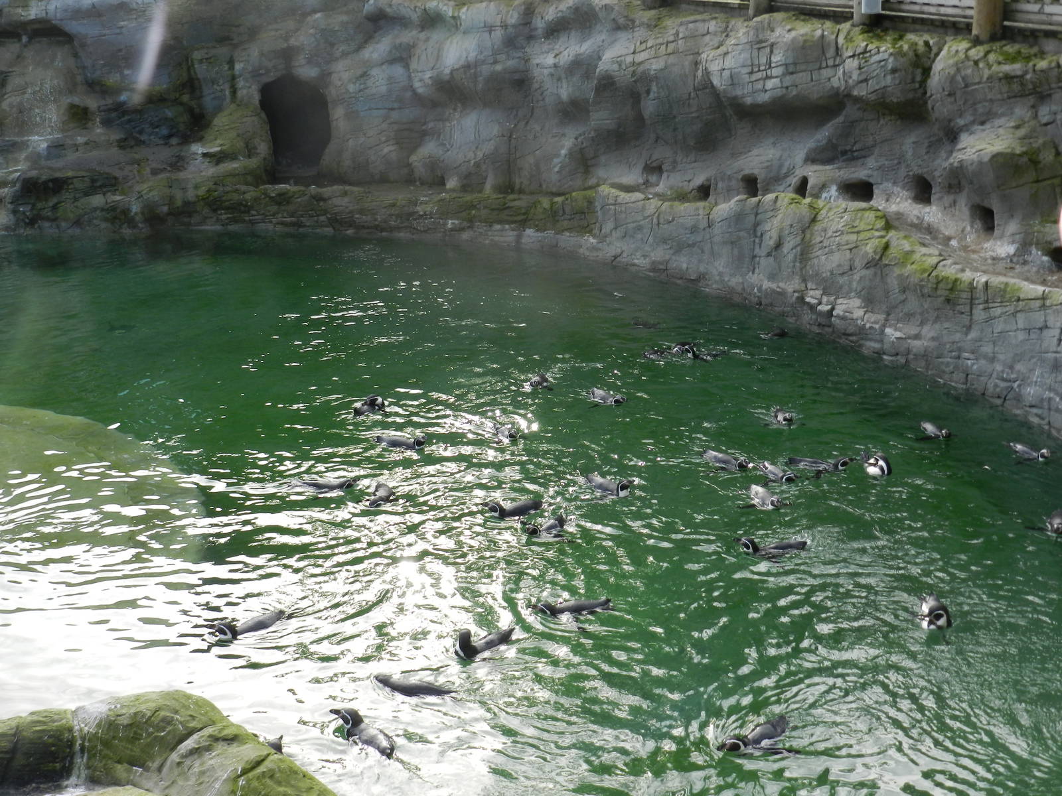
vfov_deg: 31.5
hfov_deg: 41.2
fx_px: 1411
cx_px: 531
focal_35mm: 46
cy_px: 398
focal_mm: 8.1
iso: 160
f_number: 4.2
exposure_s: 1/250
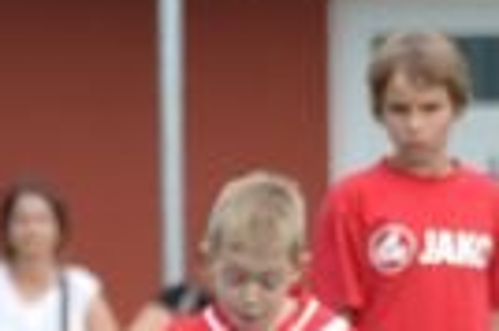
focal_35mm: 1340
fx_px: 18551
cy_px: 656
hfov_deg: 1.5
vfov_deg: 1.0
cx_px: 253
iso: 400
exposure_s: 1/800
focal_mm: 200
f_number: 5.6
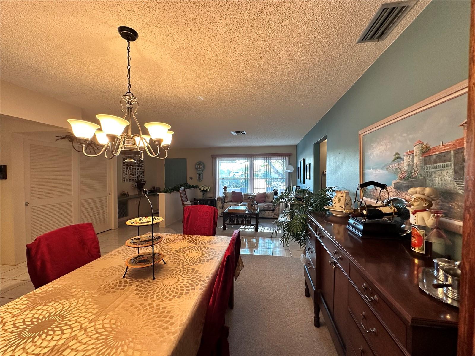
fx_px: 192
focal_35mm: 14
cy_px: 178
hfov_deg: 102.1
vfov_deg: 85.7
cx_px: 238
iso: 250
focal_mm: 2.22
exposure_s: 1/60
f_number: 2.2
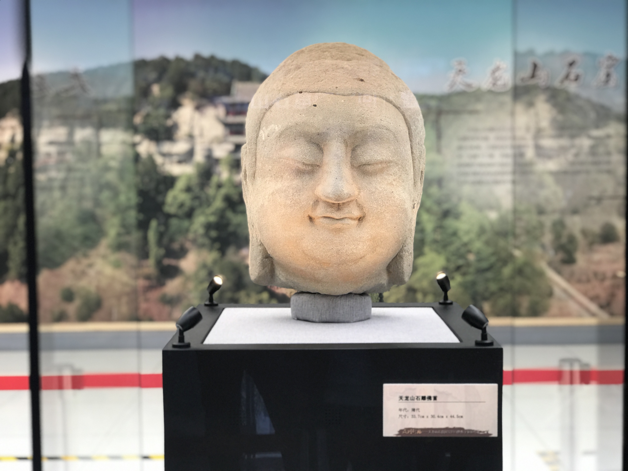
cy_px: 236
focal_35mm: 57
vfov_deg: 25.7
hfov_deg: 33.8
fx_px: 1034
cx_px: 314
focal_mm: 6.6
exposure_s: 1/50
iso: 25
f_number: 2.8
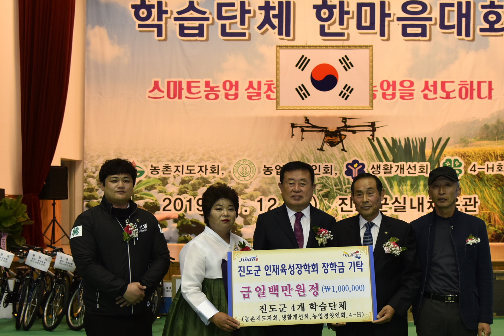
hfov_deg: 41.0
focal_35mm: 48
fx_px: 672
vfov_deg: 28.0
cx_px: 298
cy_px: 213
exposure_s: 1/125
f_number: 4.5
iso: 1000
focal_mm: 32
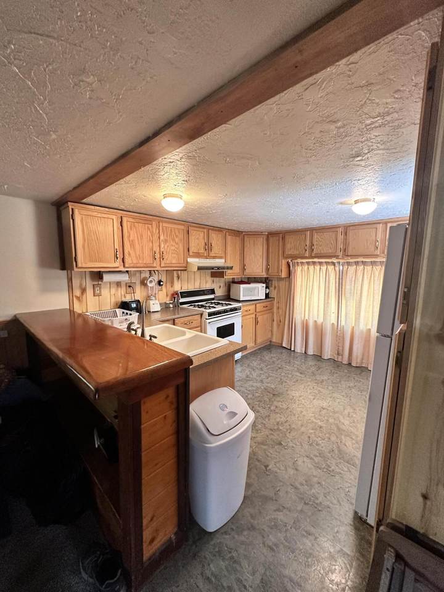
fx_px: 239
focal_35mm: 14
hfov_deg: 85.7
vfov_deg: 102.1
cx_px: 222
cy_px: 296
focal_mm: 2.22
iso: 400
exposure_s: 1/60
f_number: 2.2
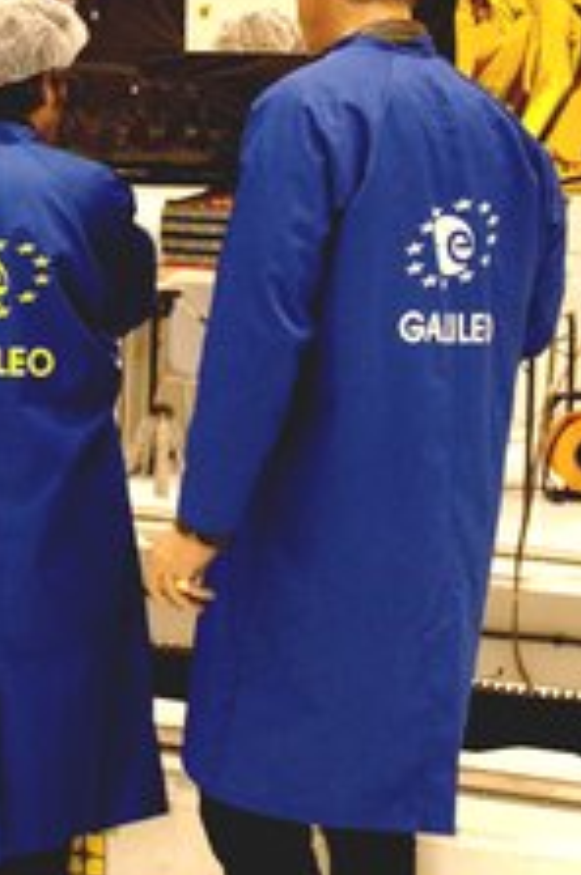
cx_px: 133
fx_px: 2064
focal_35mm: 85
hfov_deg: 15.9
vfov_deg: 23.9
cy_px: 324
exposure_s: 1/60
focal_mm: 28
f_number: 4
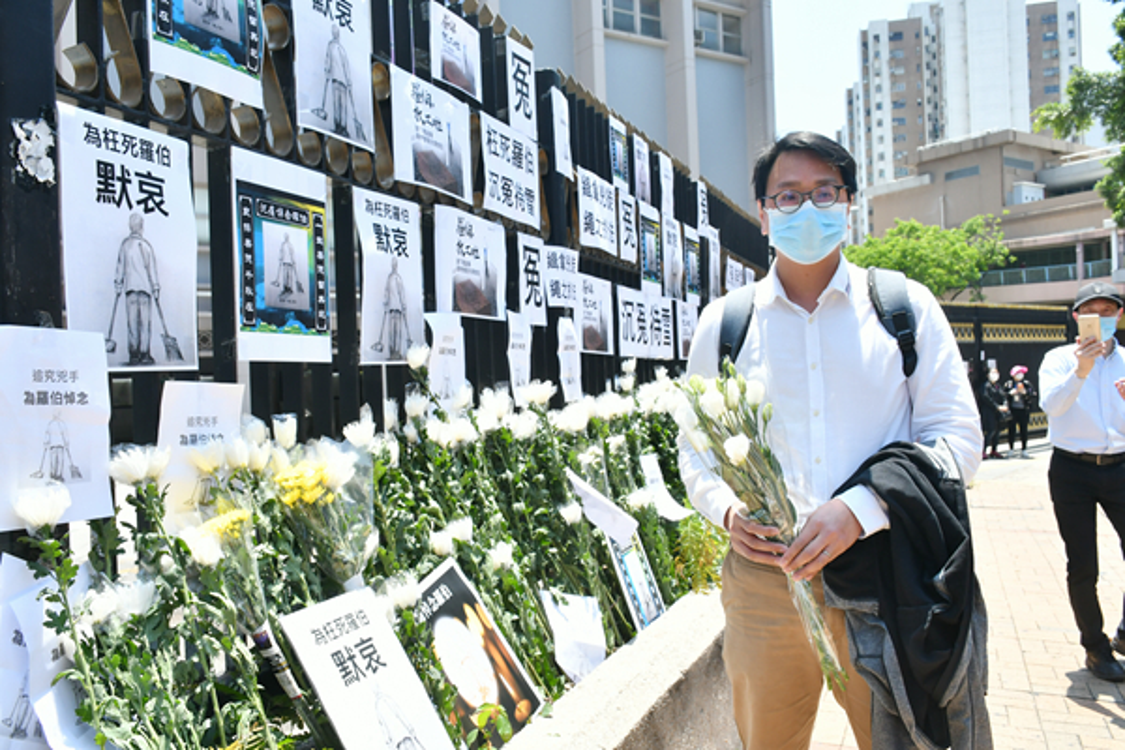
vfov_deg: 43.6
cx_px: 562
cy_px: 375
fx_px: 937
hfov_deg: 61.9
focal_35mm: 30
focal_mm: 20
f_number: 9
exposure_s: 1/400
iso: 400
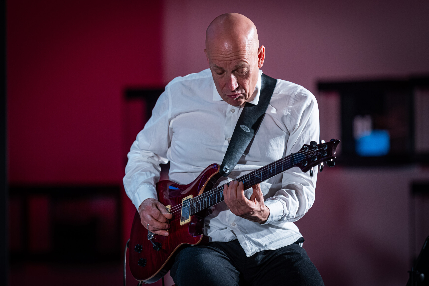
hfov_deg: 10.3
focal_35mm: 200
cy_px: 143
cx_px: 214
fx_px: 2383
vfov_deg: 6.9
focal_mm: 200
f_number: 3.5
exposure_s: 1/500
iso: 1600
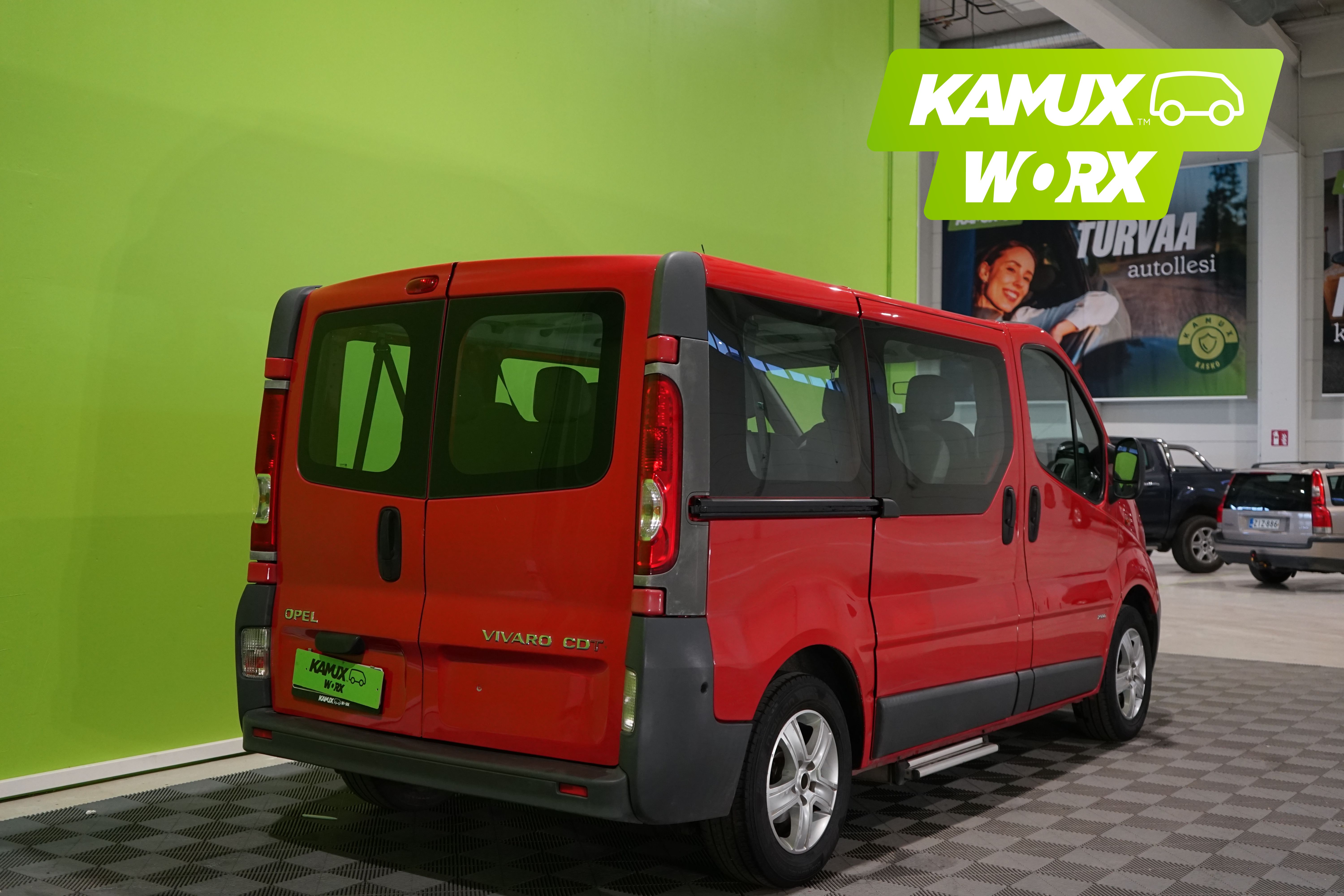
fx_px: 1381
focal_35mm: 37
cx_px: 672
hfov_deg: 51.9
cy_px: 448
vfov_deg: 35.9
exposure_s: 1/160
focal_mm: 37
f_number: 4
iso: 1600
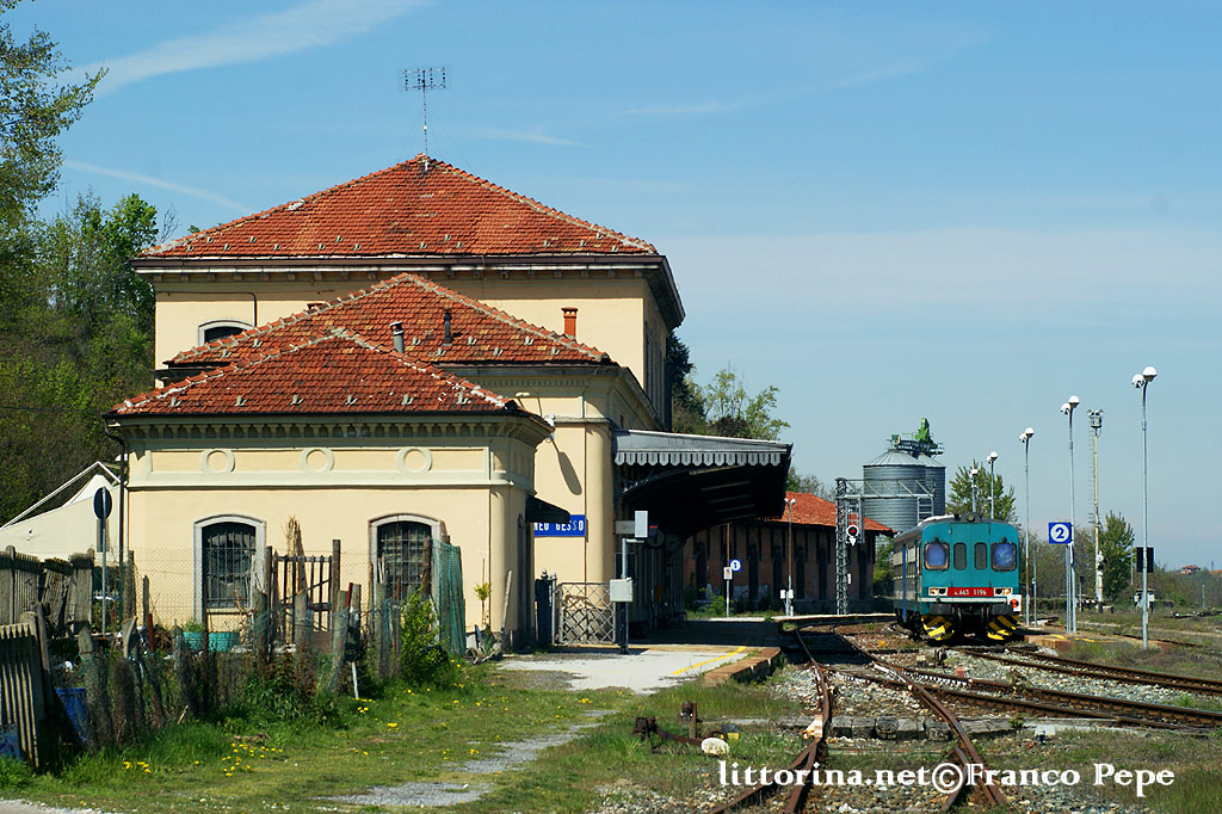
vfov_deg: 15.2
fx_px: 3054
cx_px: 611
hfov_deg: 22.6
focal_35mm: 90
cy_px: 407
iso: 200
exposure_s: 1/400
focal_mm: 60
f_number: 10
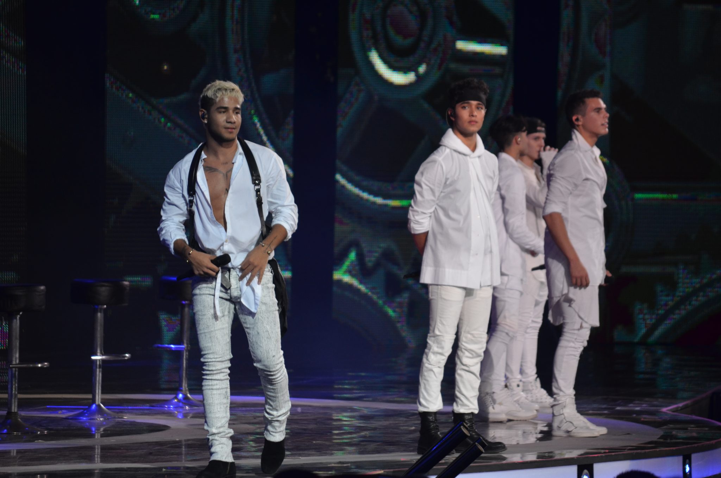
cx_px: 360
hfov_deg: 7.9
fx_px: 5246
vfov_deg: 5.2
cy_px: 239
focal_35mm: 262
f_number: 5.3
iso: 800
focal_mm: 175
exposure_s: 1/125
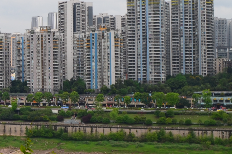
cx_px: -48
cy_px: 55
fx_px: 617
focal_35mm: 96
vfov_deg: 14.2
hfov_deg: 20.0
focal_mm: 18
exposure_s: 1/125
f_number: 11
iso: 100
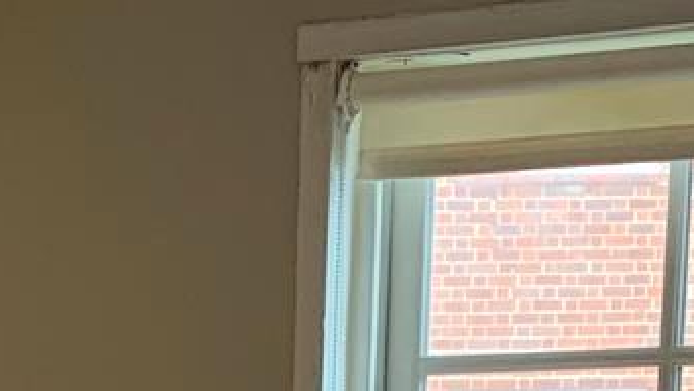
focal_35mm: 170
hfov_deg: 12.1
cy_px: 1189
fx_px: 3129
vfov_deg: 6.5
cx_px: -338
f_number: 1.8
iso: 100
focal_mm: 4.25
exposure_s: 1/120
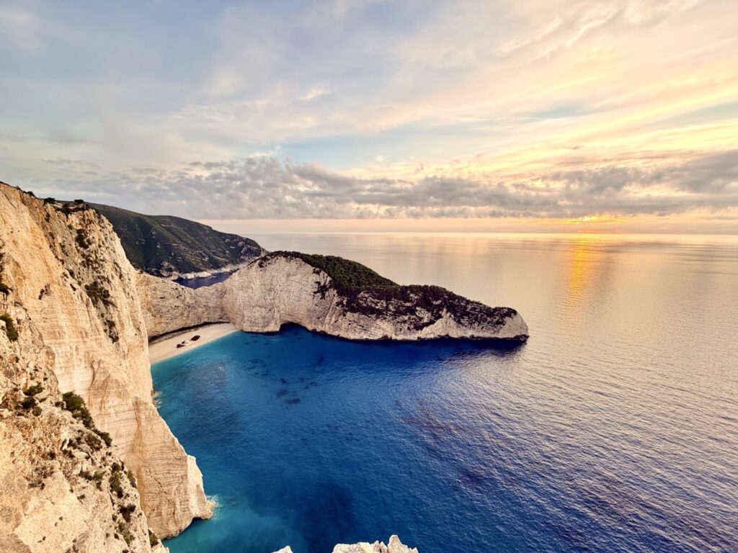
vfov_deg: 85.7
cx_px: 369
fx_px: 298
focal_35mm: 14
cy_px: 276
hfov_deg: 102.1
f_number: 2.2
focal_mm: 2.22
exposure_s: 1/121
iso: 80
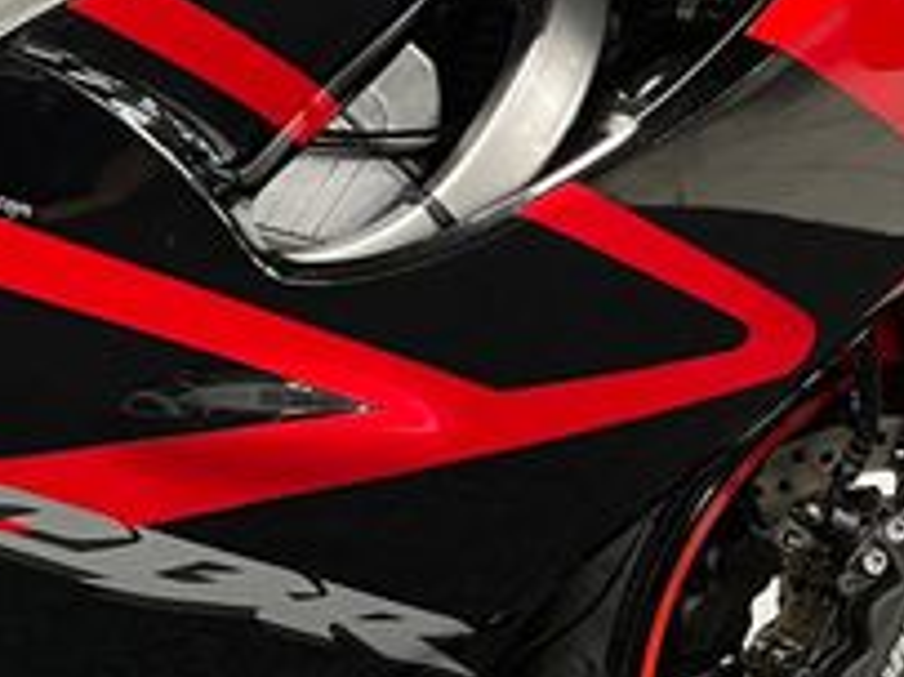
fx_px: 2140
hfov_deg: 21.4
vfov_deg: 18.0
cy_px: 396
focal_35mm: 82
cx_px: -289
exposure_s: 1/33
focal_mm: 5.1
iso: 400
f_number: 1.6
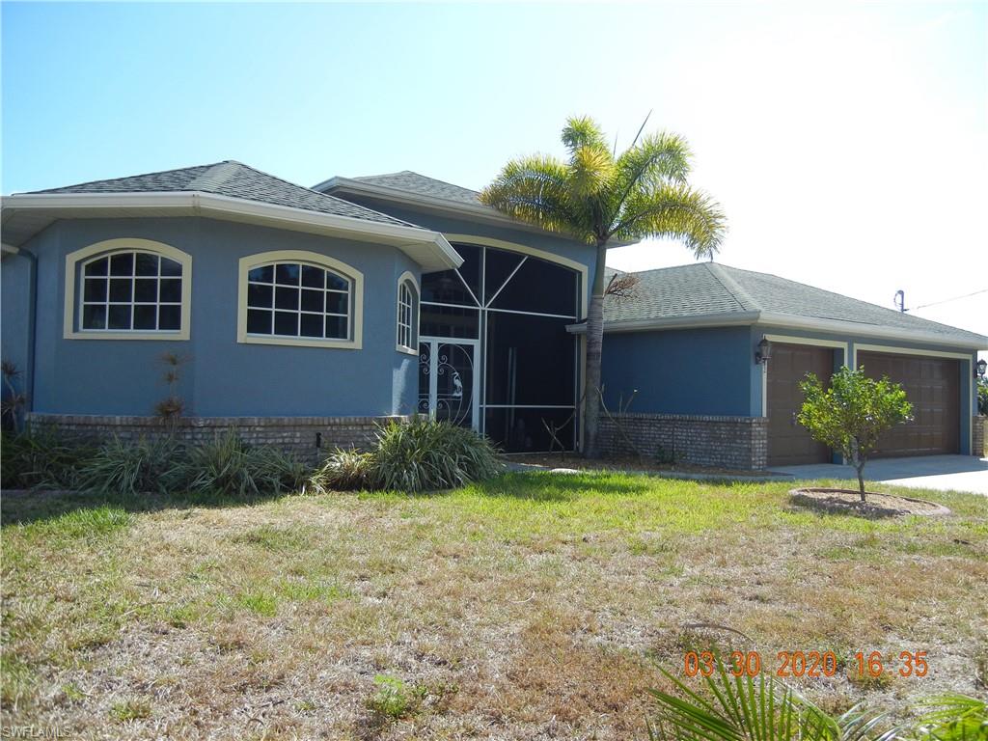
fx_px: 856
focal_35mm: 30
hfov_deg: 60.0
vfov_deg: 46.8
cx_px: 494
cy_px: 370
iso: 160
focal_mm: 5.4
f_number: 7
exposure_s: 1/240
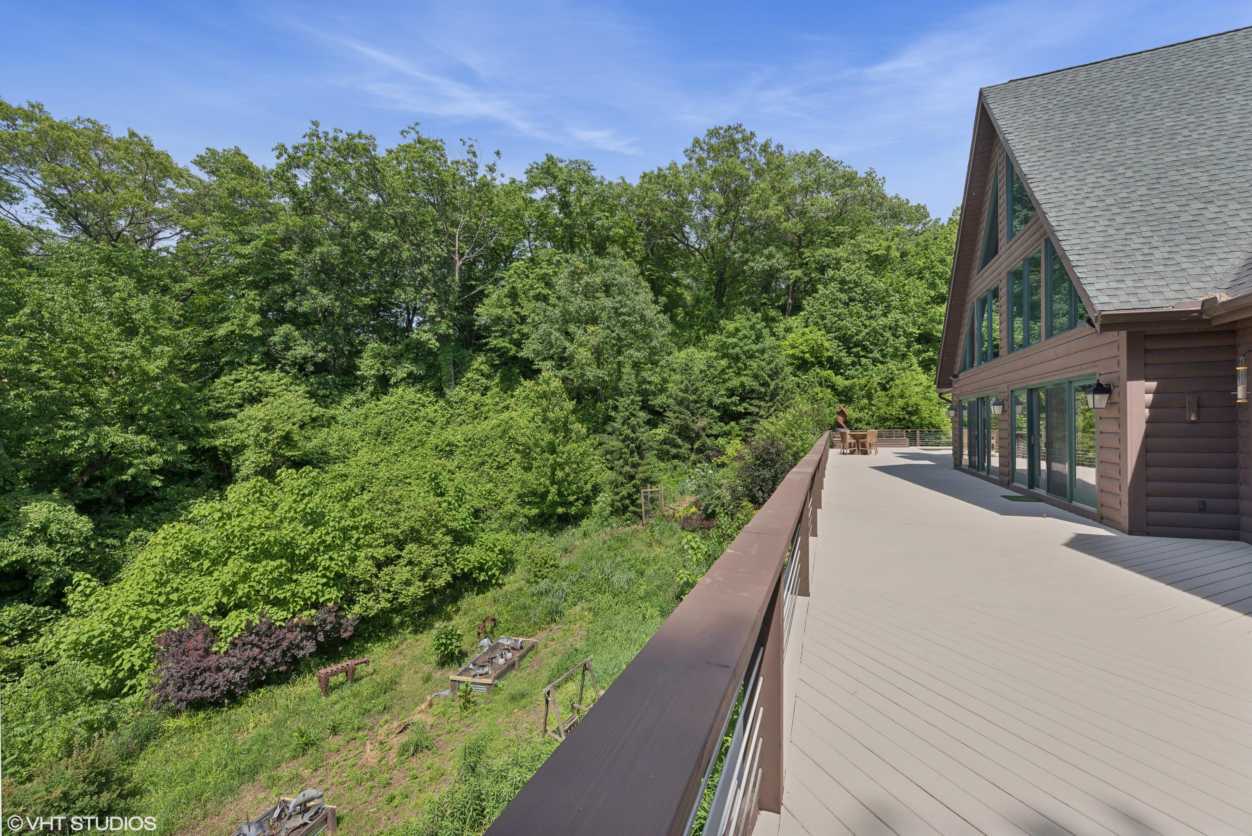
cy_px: 418
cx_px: 626
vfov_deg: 81.2
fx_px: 487
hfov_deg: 104.2
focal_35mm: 14
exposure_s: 1/50
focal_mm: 14
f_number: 11
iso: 200
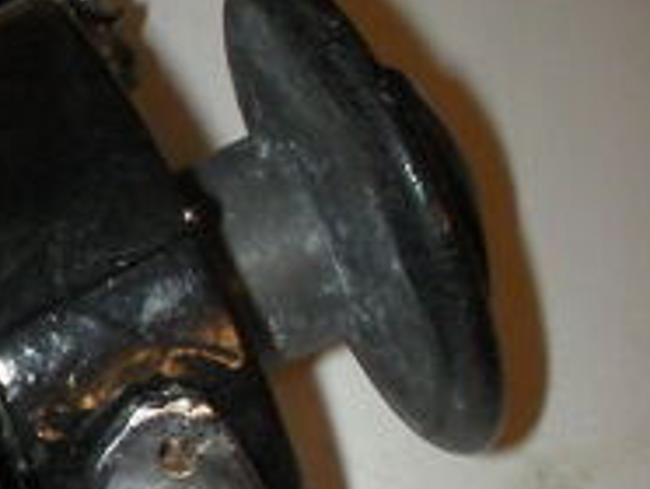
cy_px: 311
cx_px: -157
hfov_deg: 18.8
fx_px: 1843
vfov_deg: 15.1
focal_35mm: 98
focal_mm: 6.3
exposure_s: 1/30
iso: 200
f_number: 5.6
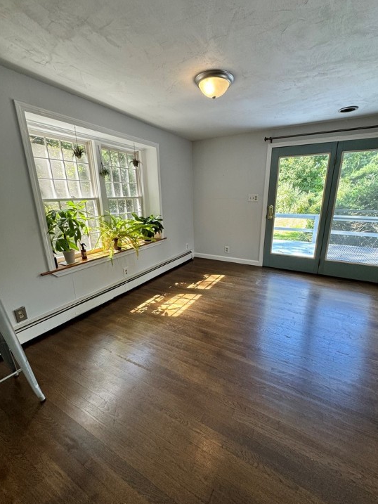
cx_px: 195
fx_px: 218
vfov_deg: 98.2
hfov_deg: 81.7
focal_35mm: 15
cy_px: 254
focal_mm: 2.22
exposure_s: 1/120
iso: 160
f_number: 2.2
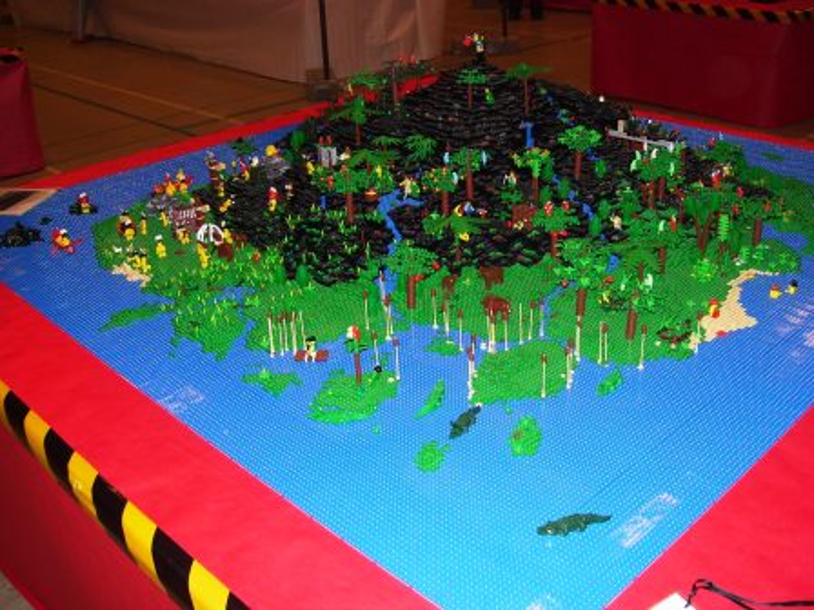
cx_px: 407
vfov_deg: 39.7
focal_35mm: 36
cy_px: 305
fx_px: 847
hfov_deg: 51.4
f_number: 2.7
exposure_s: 1/60
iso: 80
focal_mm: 6
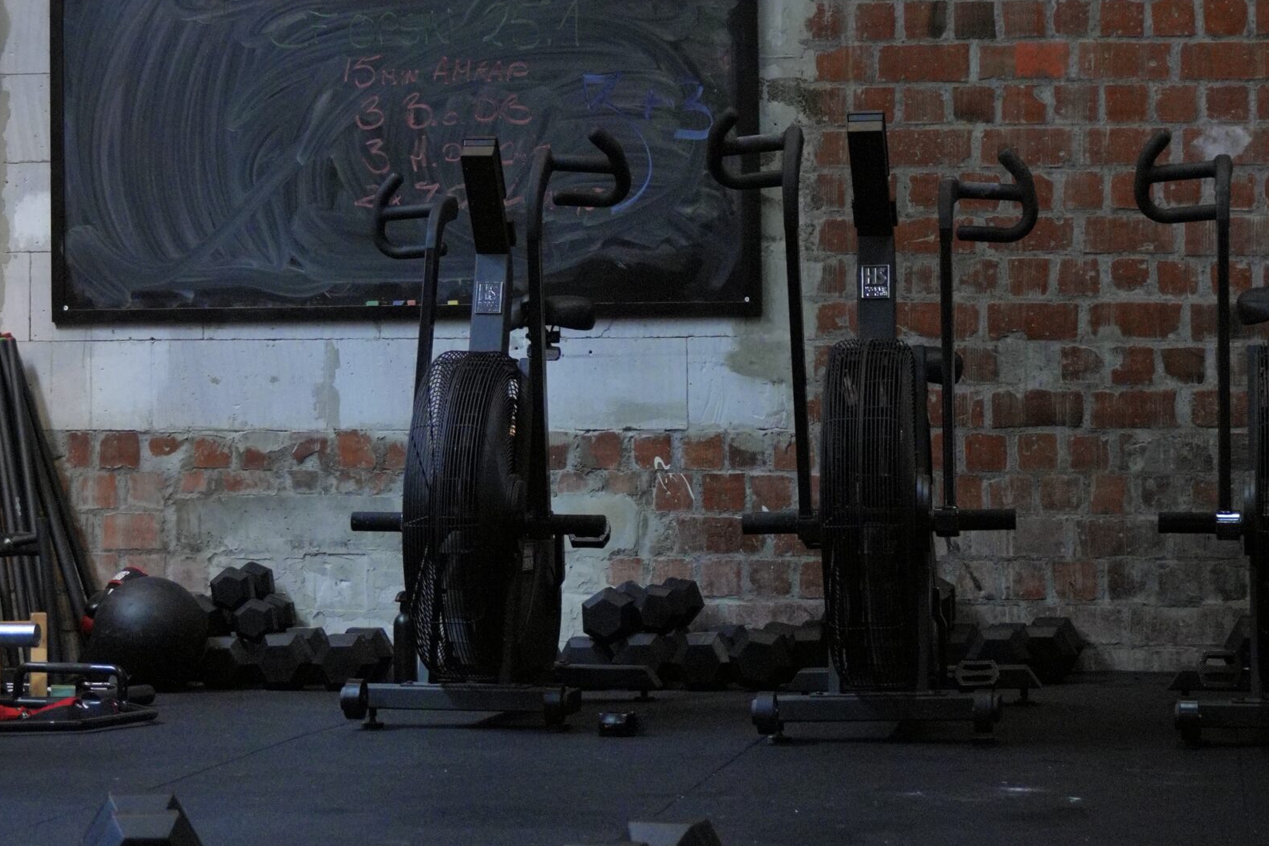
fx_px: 3066
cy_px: 158
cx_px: 595
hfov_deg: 23.4
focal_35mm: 87
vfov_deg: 15.6
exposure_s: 1/125
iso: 1000
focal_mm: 36
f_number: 5.6
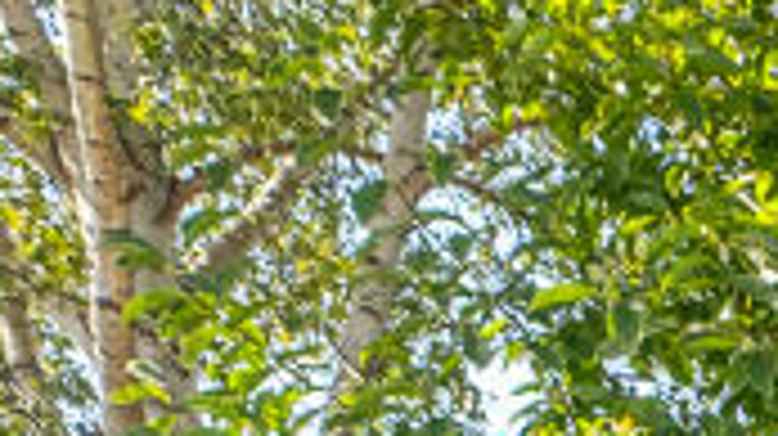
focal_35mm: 93
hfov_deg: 14.1
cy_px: 1454
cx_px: 1938
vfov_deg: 9.2
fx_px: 1917
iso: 320
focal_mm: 10
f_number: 5.6
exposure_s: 1/100
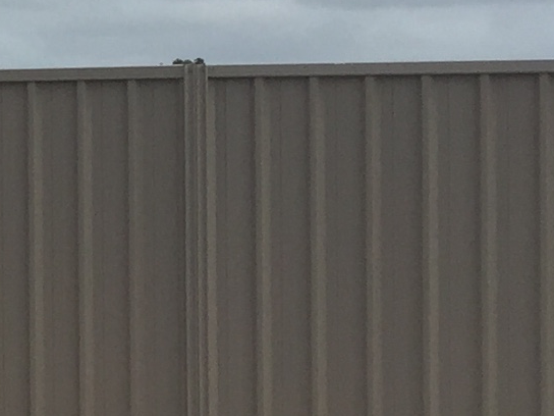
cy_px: 159
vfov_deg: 8.5
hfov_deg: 9.8
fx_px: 2785
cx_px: -834
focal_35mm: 174
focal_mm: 4.15
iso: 32
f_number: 2.2
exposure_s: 1/1464
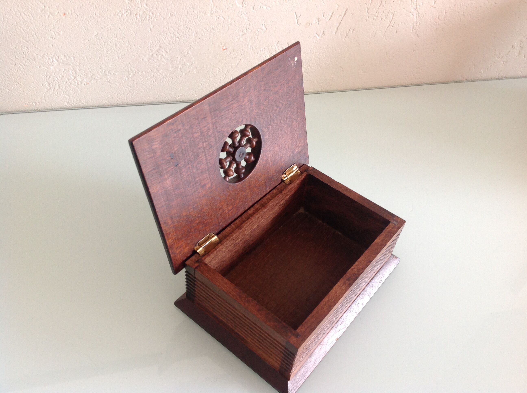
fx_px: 532
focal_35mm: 35
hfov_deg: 52.7
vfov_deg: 40.6
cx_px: 264
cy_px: 196
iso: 80
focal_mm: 4.28
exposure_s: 1/15
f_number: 2.4
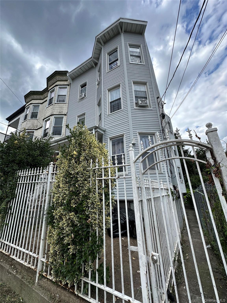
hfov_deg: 85.7
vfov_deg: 102.1
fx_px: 122
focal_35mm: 14
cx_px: 114
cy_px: 152
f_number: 2.2
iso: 40
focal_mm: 2.22
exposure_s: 1/807
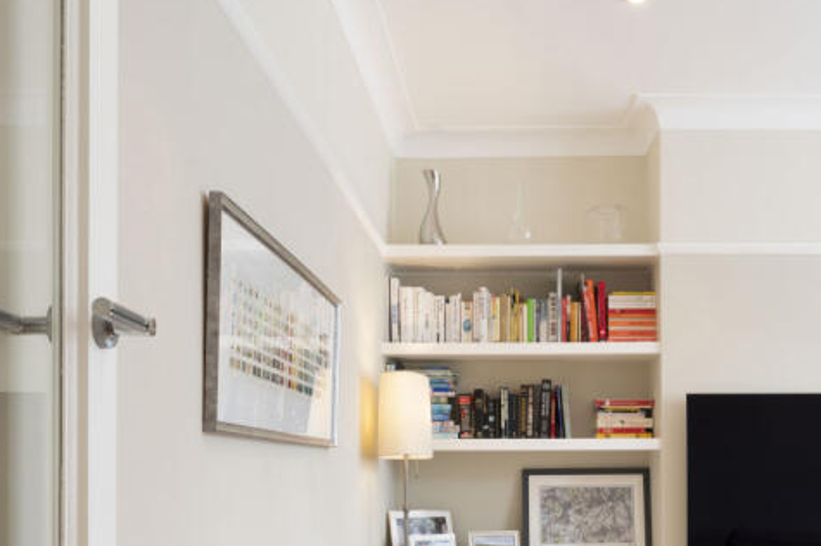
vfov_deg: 30.7
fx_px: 959
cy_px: 467
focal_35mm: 42
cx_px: 503
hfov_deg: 46.0
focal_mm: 19.5
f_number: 16
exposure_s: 1/2
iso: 200
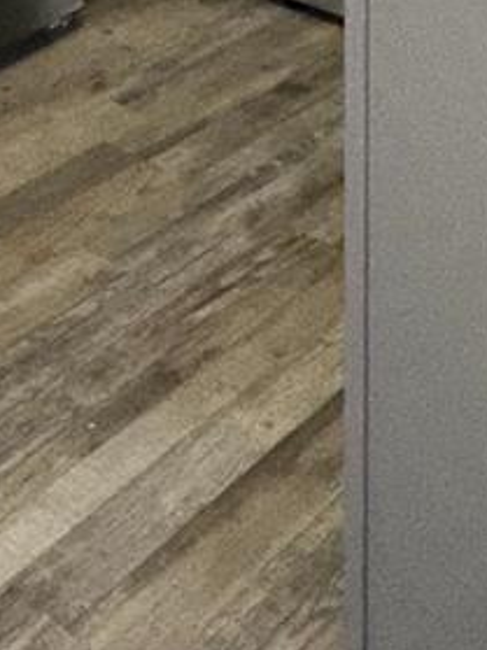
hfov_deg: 18.9
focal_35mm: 77
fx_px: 1445
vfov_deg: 20.3
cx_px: 91
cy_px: -419
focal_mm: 2.22
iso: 200
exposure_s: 1/60
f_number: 2.2
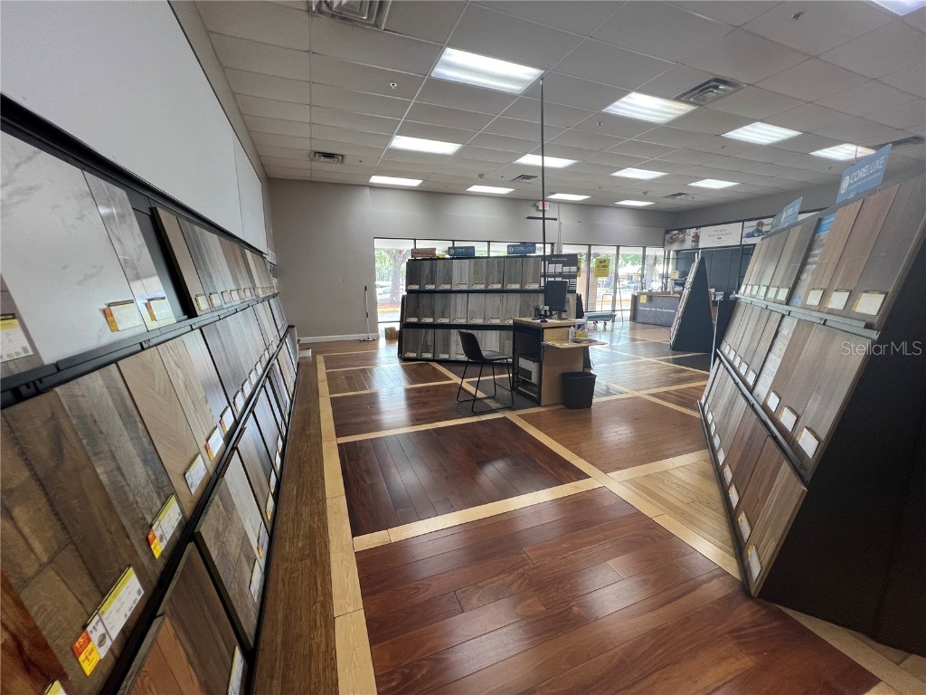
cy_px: 348
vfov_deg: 89.9
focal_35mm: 13
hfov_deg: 106.2
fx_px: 348
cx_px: 463
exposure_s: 1/120
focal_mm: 1.57
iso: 100
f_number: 1.8
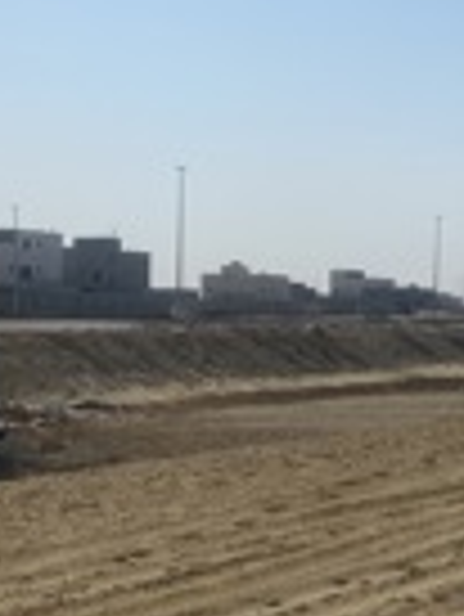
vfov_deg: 27.4
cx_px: 601
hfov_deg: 19.2
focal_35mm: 71
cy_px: 339
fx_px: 1267
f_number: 1.8
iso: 32
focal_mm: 4.25
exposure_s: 1/11494
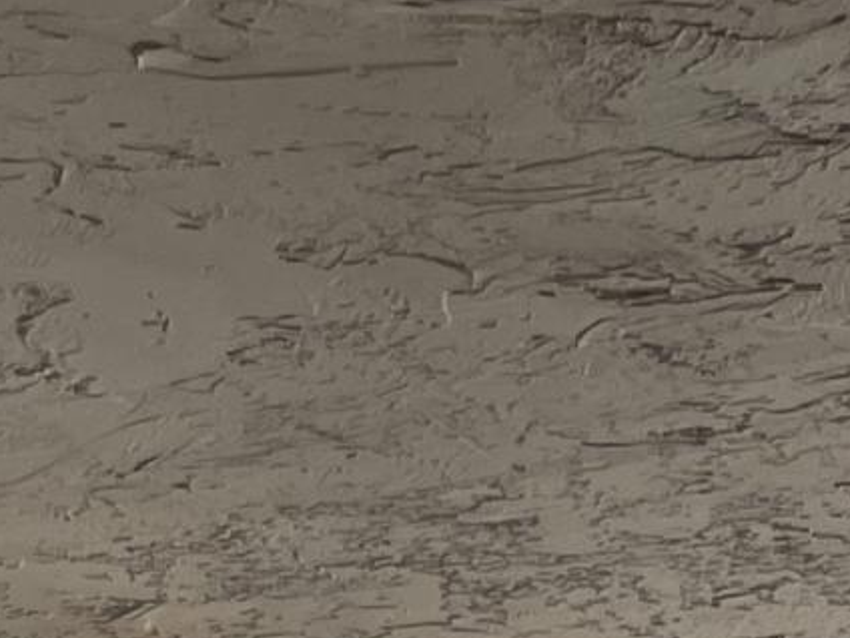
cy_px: 2123
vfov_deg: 7.0
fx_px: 4518
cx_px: 768
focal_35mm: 184
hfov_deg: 10.7
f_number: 1.6
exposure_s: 1/120
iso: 64
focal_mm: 5.1
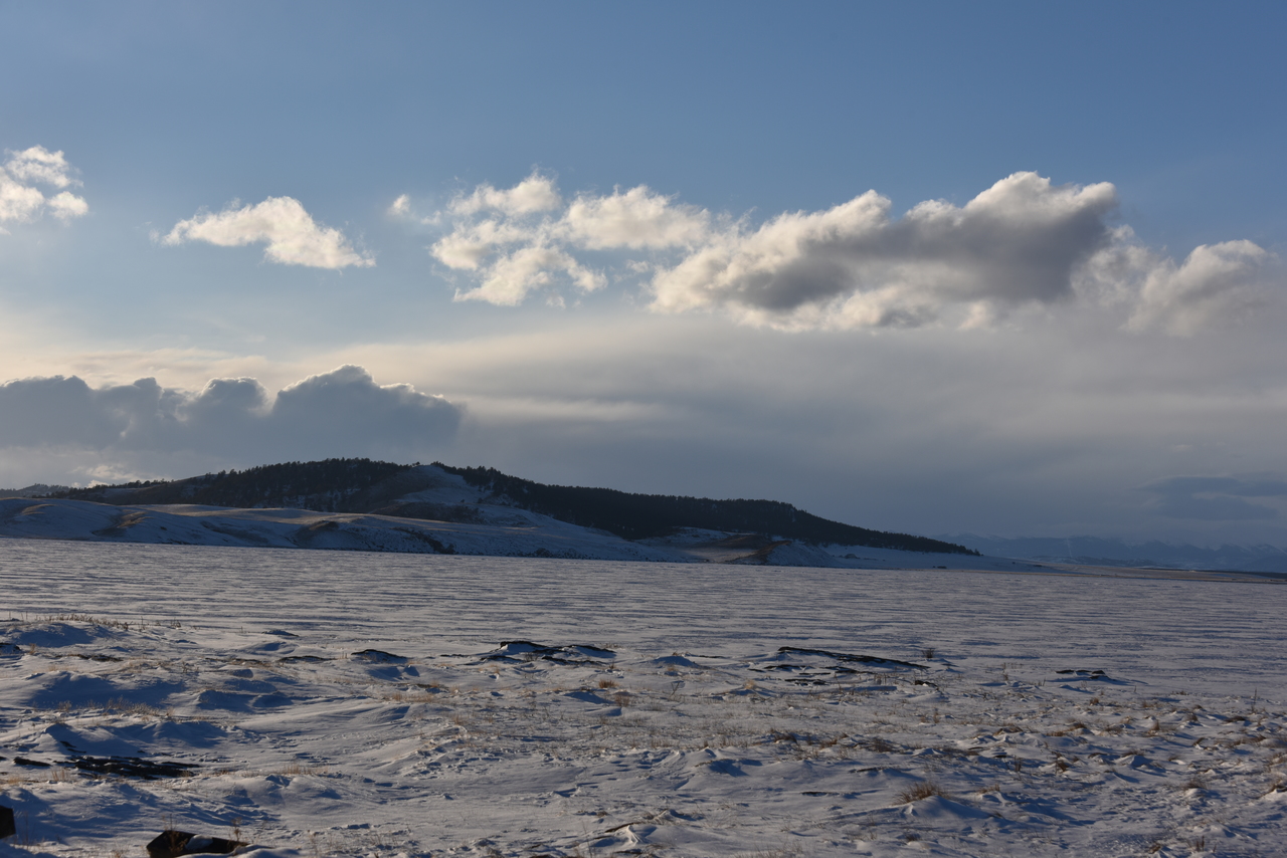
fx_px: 2574
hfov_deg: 28.1
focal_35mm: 72
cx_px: 644
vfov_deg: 18.9
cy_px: 429
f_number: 10
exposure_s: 1/400
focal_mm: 72
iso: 100
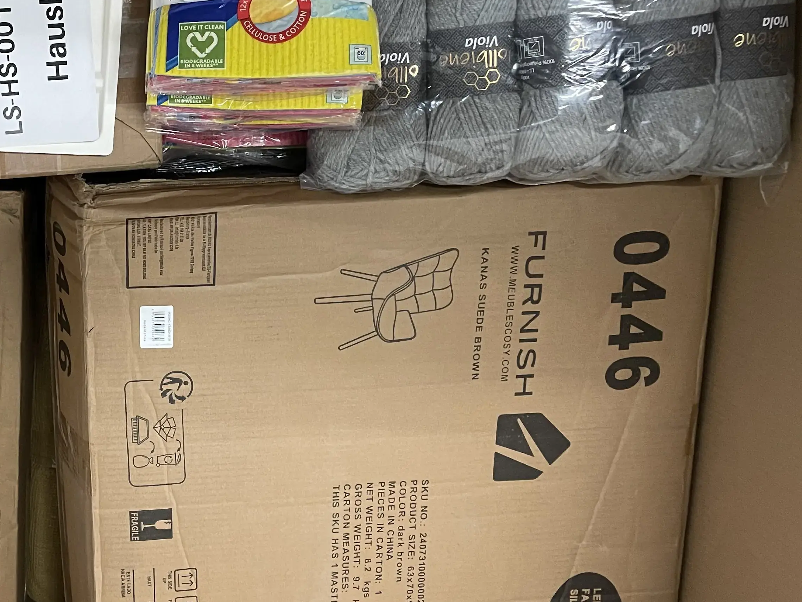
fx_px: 1066
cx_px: 115
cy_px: 283
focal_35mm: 46
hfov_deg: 39.0
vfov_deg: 31.5
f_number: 1.6
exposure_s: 1/50
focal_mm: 4.2
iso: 320
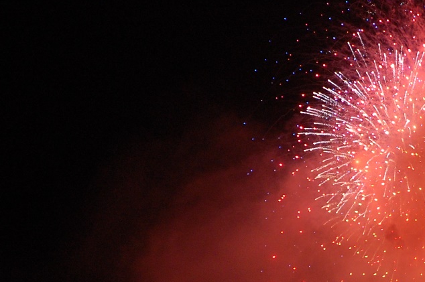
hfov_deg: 5.5
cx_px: 429
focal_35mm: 371
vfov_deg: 3.7
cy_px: 157
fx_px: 4374
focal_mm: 98
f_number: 4.5
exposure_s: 1/50
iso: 800
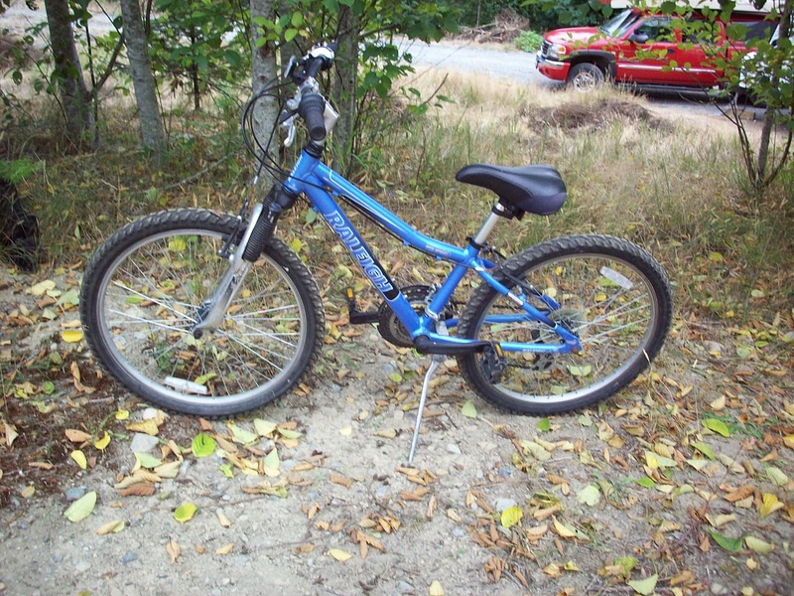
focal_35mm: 37
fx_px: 849
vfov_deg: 38.7
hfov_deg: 50.1
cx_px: 397
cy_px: 298
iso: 111
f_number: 2.8
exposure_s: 1/64
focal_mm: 6.2
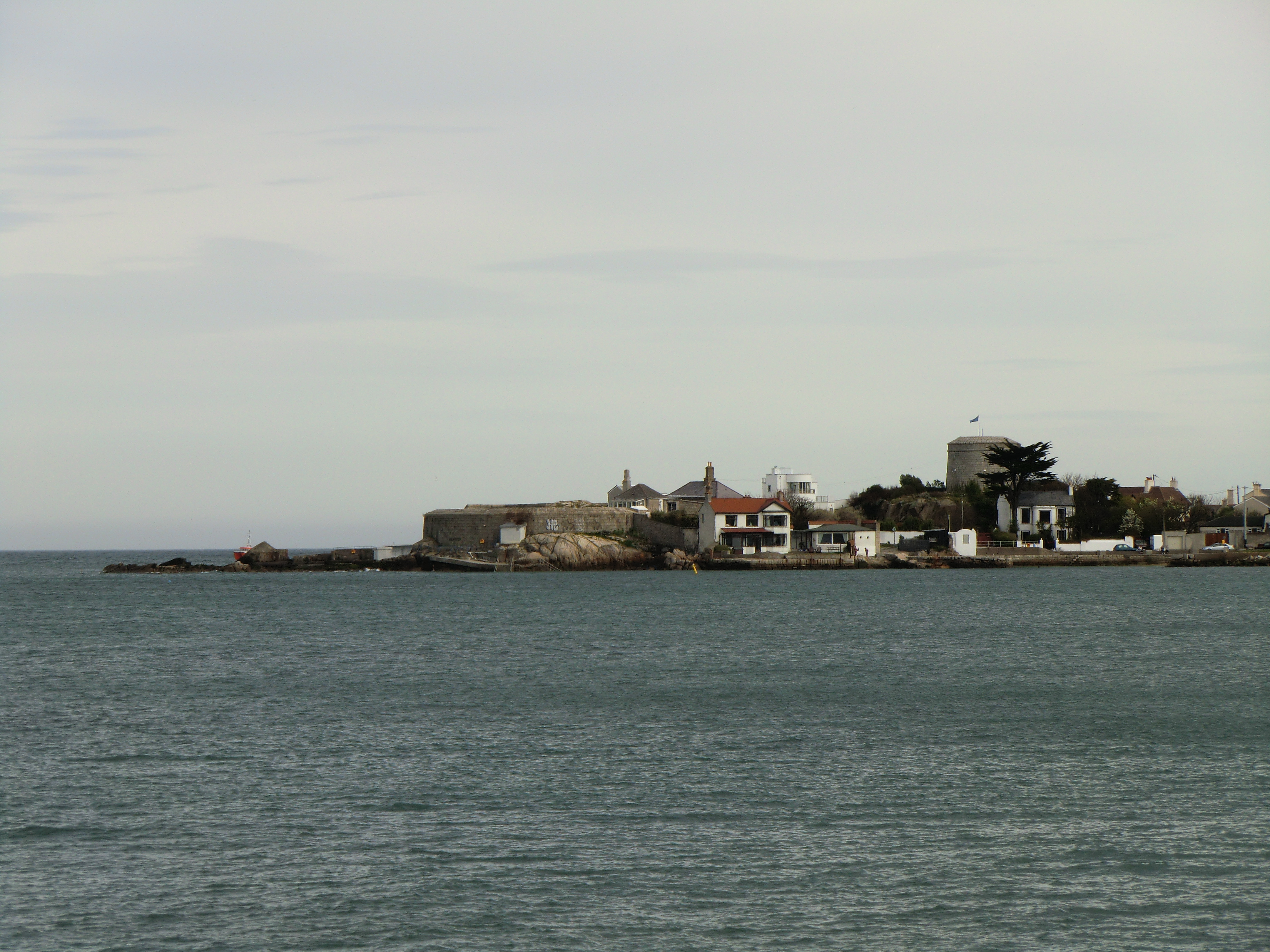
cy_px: 476
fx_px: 4513
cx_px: 635
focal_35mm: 123
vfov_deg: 12.0
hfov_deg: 16.0
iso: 64
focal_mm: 22
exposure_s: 1/500
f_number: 5.2
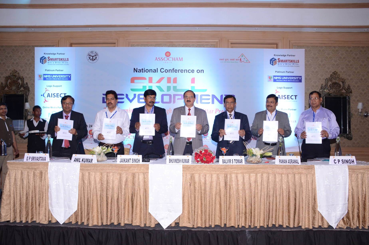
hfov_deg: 62.0
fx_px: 307
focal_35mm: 30
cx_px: 184
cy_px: 122
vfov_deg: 43.4
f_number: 7.1
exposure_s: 1/125
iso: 1000
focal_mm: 20
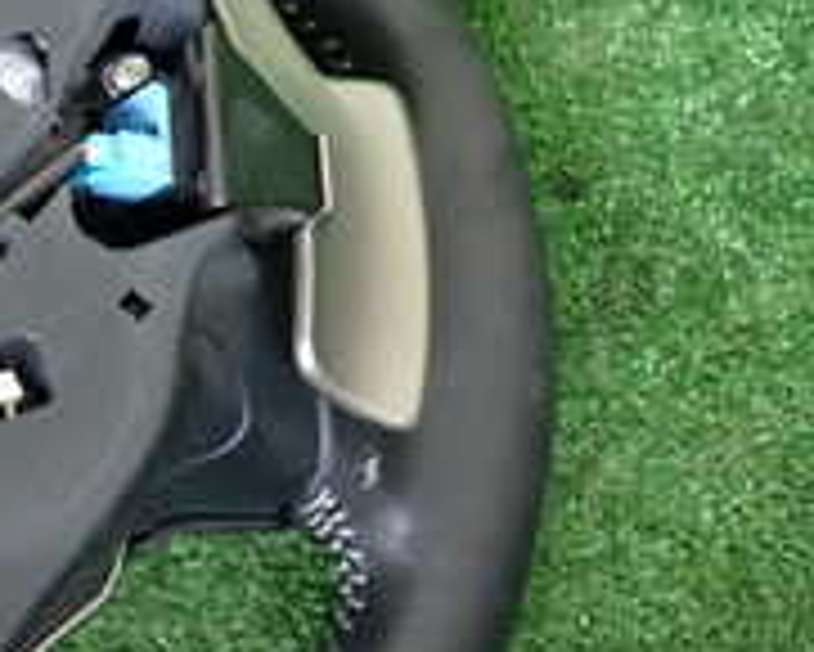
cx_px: -351
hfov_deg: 17.9
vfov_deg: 15.9
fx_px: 2338
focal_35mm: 97
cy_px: 319
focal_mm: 5.4
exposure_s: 1/30
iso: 320
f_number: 2.3
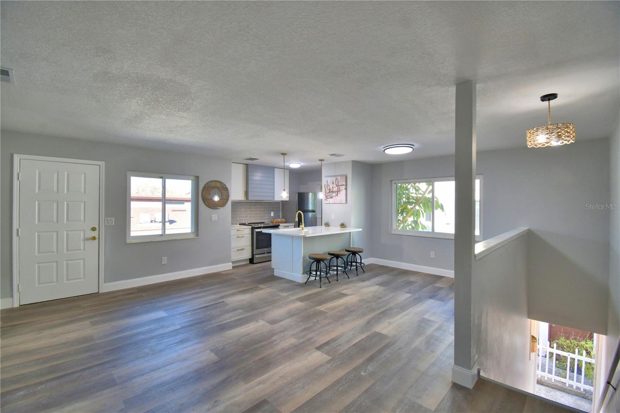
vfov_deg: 77.3
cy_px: 206
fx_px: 258
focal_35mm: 15
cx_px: 310
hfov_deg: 100.4
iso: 400
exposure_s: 1/125
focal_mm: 10
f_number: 4.5
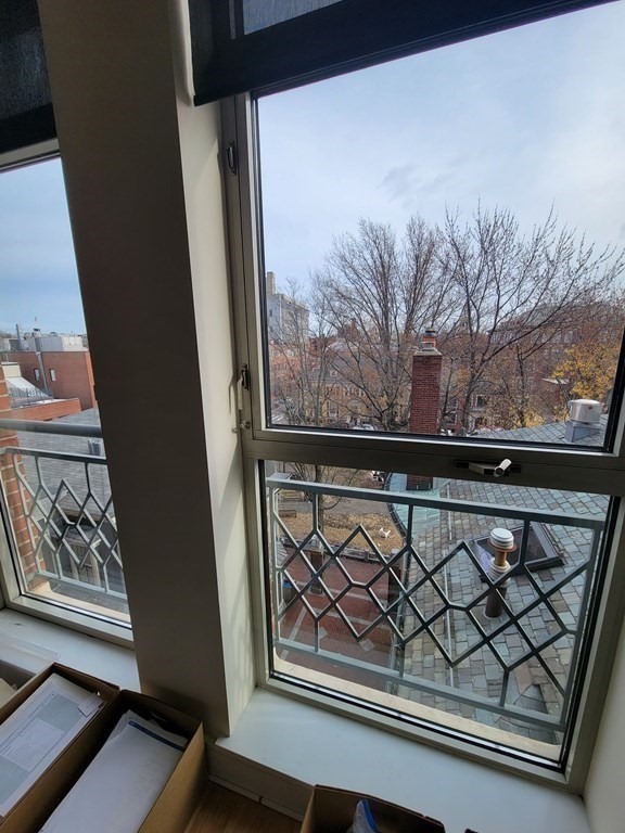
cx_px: 312
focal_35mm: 13
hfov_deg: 89.9
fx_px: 313
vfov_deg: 106.2
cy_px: 416
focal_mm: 2.2
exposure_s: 1/470
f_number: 2.2
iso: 50
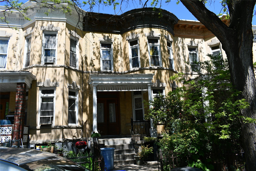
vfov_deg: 47.9
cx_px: 128
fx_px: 192
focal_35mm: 27
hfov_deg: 67.4
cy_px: 86
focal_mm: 18
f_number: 8
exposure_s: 1/250
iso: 110
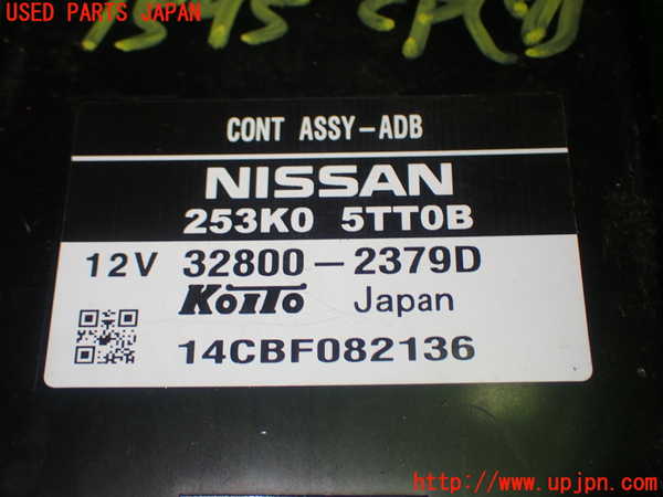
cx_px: 332
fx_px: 1034
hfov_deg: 35.5
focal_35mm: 54
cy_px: 248
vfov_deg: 27.0
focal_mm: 9.65
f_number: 3.3
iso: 200
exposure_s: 1/60
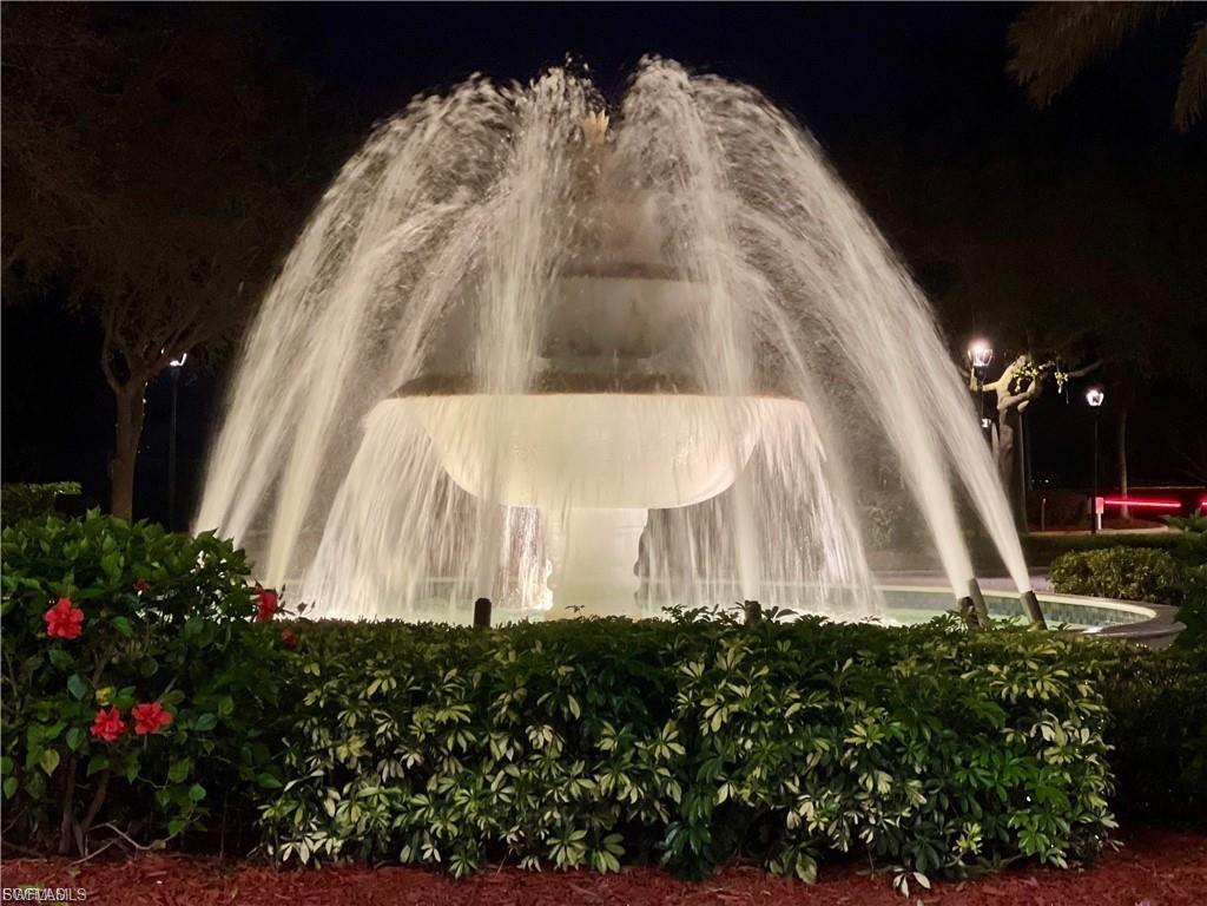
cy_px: 453
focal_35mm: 64
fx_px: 2232
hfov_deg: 30.3
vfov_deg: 22.9
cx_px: 604
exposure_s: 1/24
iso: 320
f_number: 2.2
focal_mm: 7.5
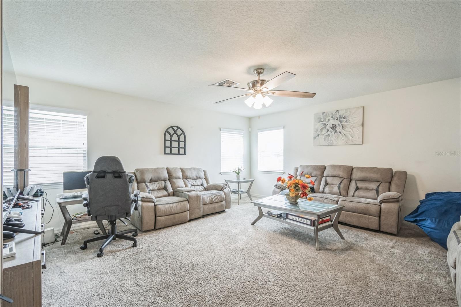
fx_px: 192
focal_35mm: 15
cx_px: 230
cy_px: 154
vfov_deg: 77.3
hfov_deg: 100.4
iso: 400
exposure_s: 1/20
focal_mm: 10
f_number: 7.1
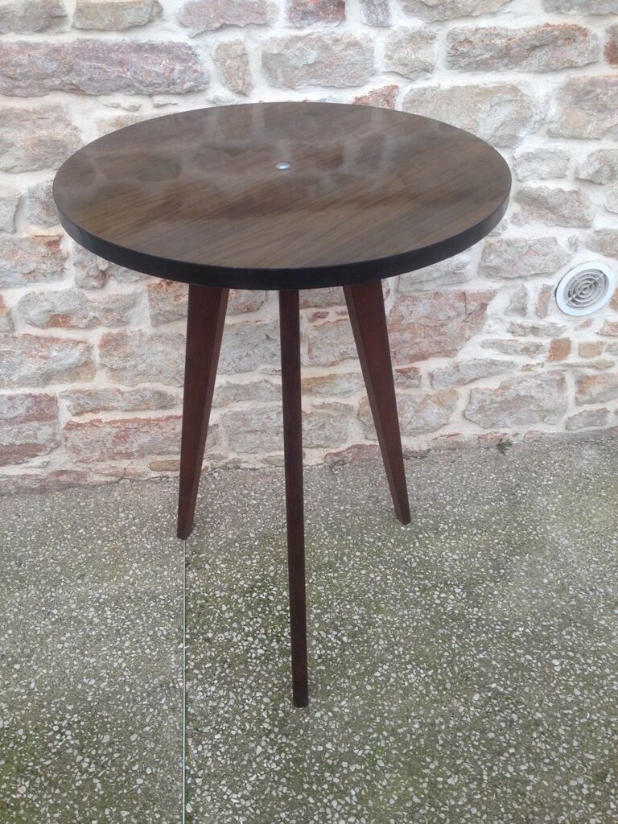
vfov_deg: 52.6
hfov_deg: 40.7
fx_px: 833
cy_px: 412
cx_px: 309
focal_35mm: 35
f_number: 2.4
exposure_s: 1/120
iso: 50
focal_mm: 4.28
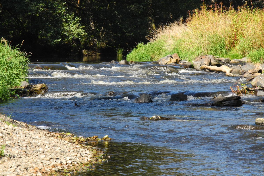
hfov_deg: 11.4
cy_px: 92
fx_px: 1327
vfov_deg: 7.6
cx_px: 132
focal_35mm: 181
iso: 100
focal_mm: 37
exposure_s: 1/184
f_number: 5.6
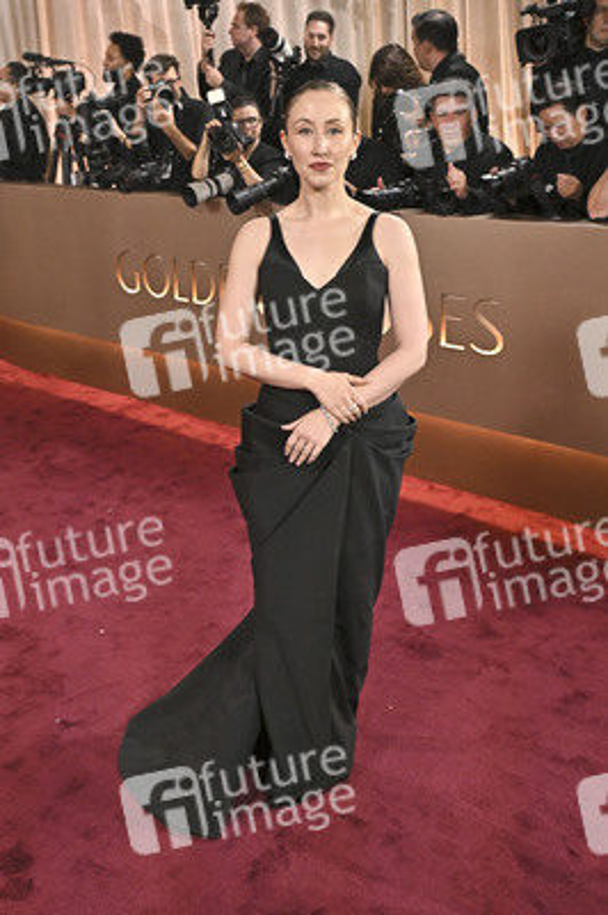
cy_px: 458
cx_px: 304
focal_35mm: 35
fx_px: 888
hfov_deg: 37.8
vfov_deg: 54.5
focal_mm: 35
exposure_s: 1/320
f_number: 5.6
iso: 2500
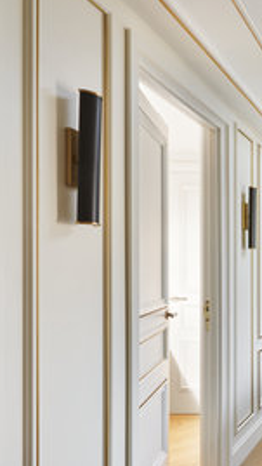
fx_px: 370
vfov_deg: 64.0
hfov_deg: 26.7
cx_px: 401
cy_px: 266
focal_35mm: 30
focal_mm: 16
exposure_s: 1/3
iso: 100
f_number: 13
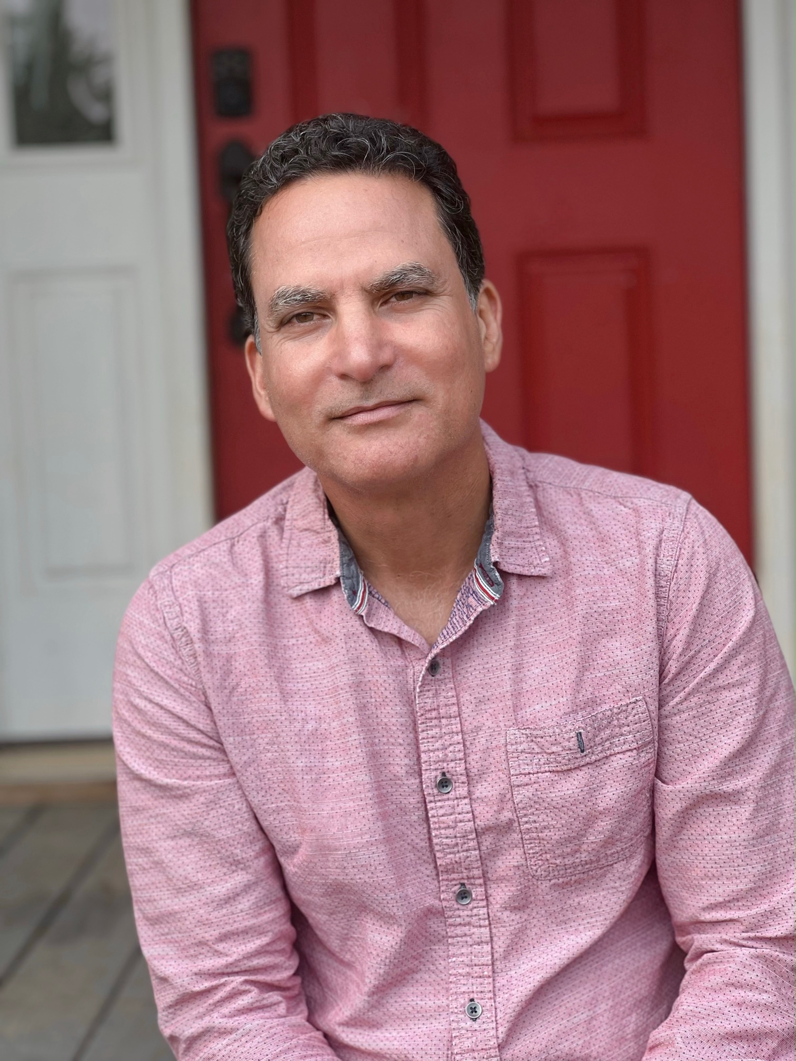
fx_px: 2361
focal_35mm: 77
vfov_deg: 25.3
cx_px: 398
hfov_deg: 19.1
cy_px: 530
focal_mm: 9
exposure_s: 1/121
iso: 25
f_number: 2.8
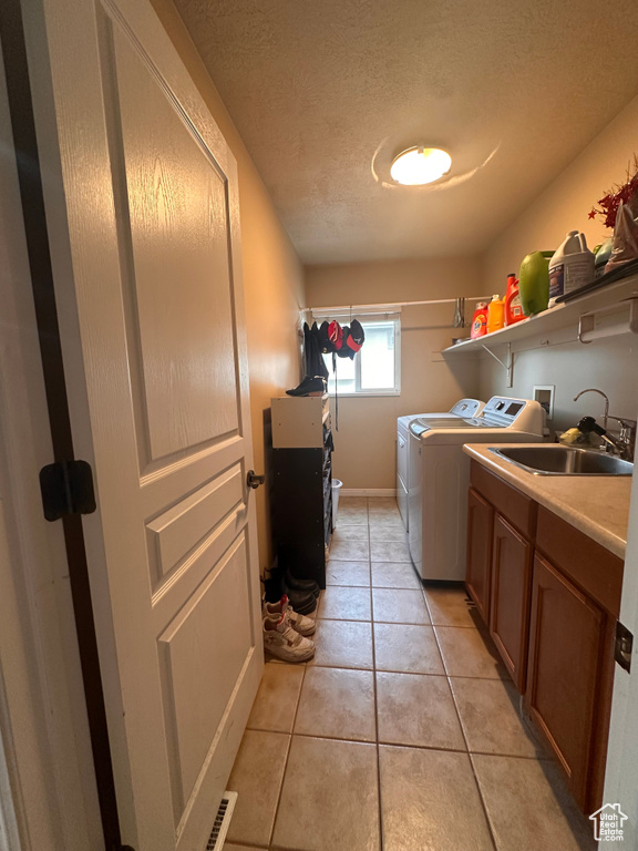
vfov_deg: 102.1
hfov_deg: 85.7
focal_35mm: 14
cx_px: 319
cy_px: 426
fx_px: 344
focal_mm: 2.22
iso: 320
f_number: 2.2
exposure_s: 1/60
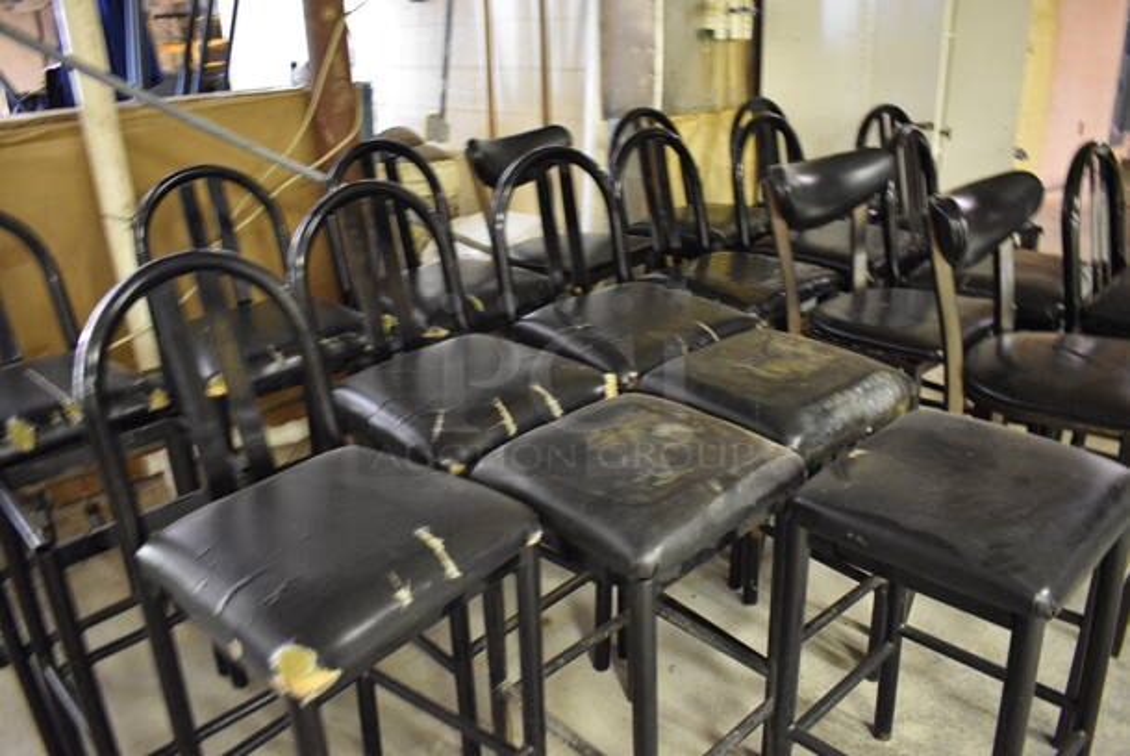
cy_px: 378
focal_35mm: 27
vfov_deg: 48.0
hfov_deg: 67.3
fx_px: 848
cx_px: 565
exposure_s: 1/10
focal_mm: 18
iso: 3200
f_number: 3.5
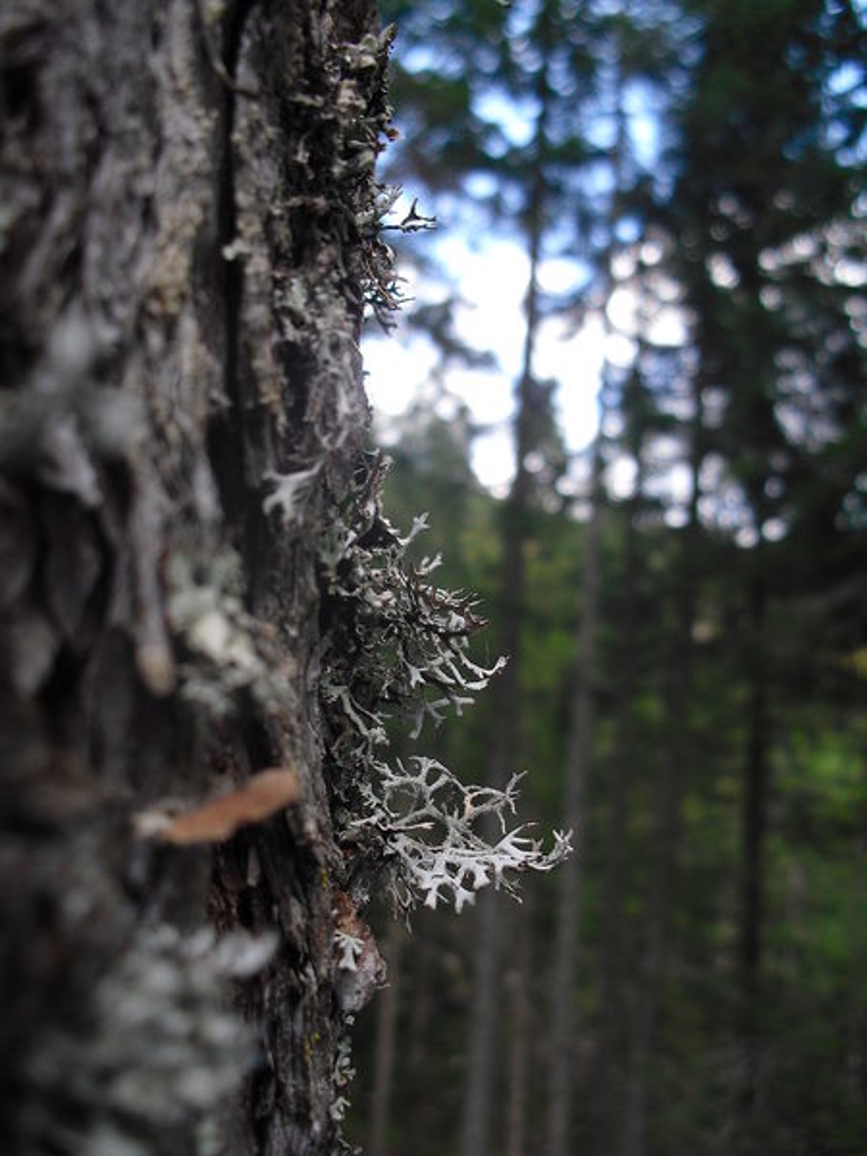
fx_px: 1202
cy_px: 578
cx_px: 434
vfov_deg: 51.4
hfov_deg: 39.7
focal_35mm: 36
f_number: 3.1
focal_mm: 6.3
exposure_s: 1/125
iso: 100
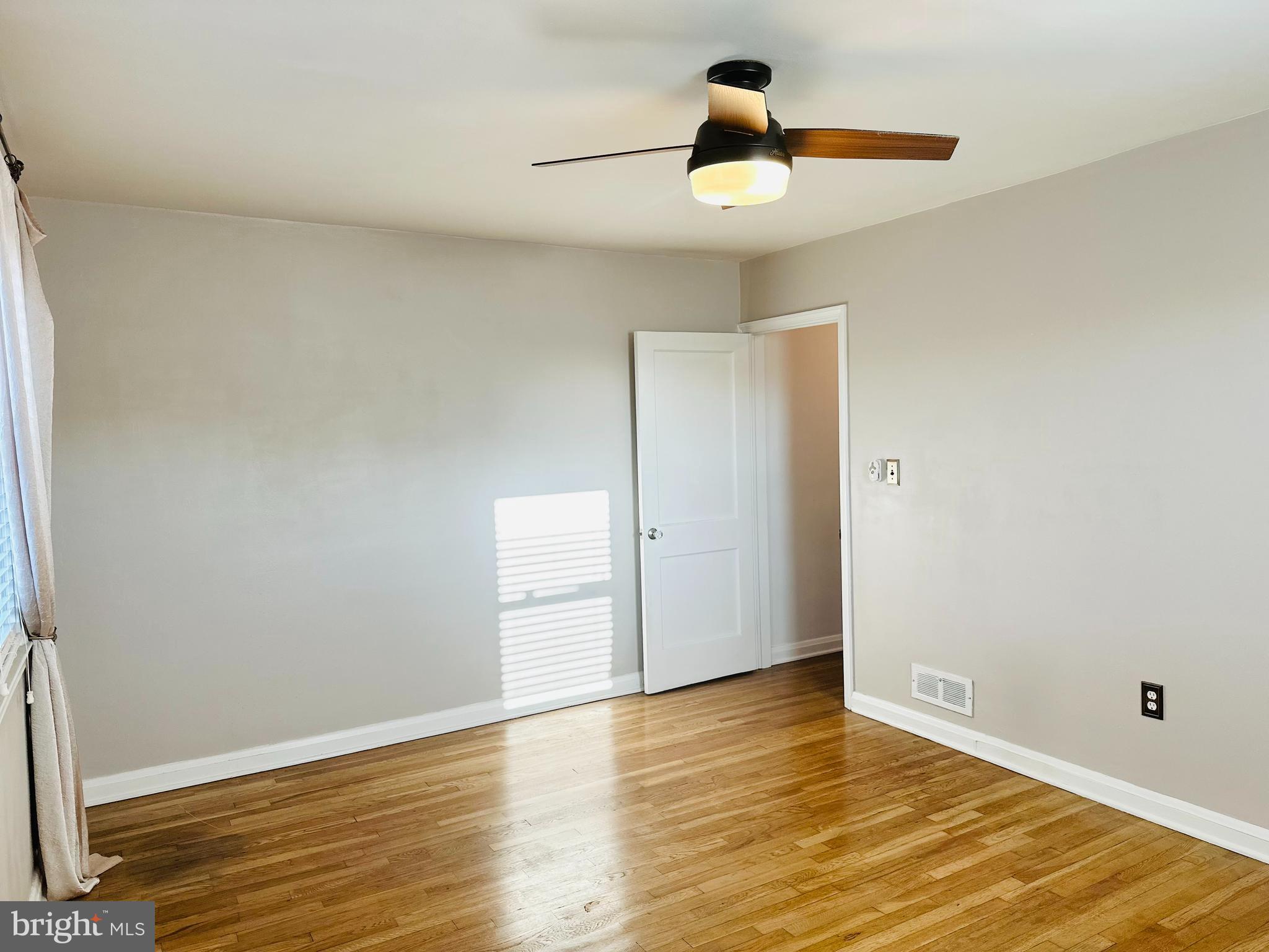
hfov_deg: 71.6
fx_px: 880
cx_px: 634
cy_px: 476
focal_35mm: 24
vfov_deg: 56.8
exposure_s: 1/129
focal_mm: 6.86
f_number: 1.78
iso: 125
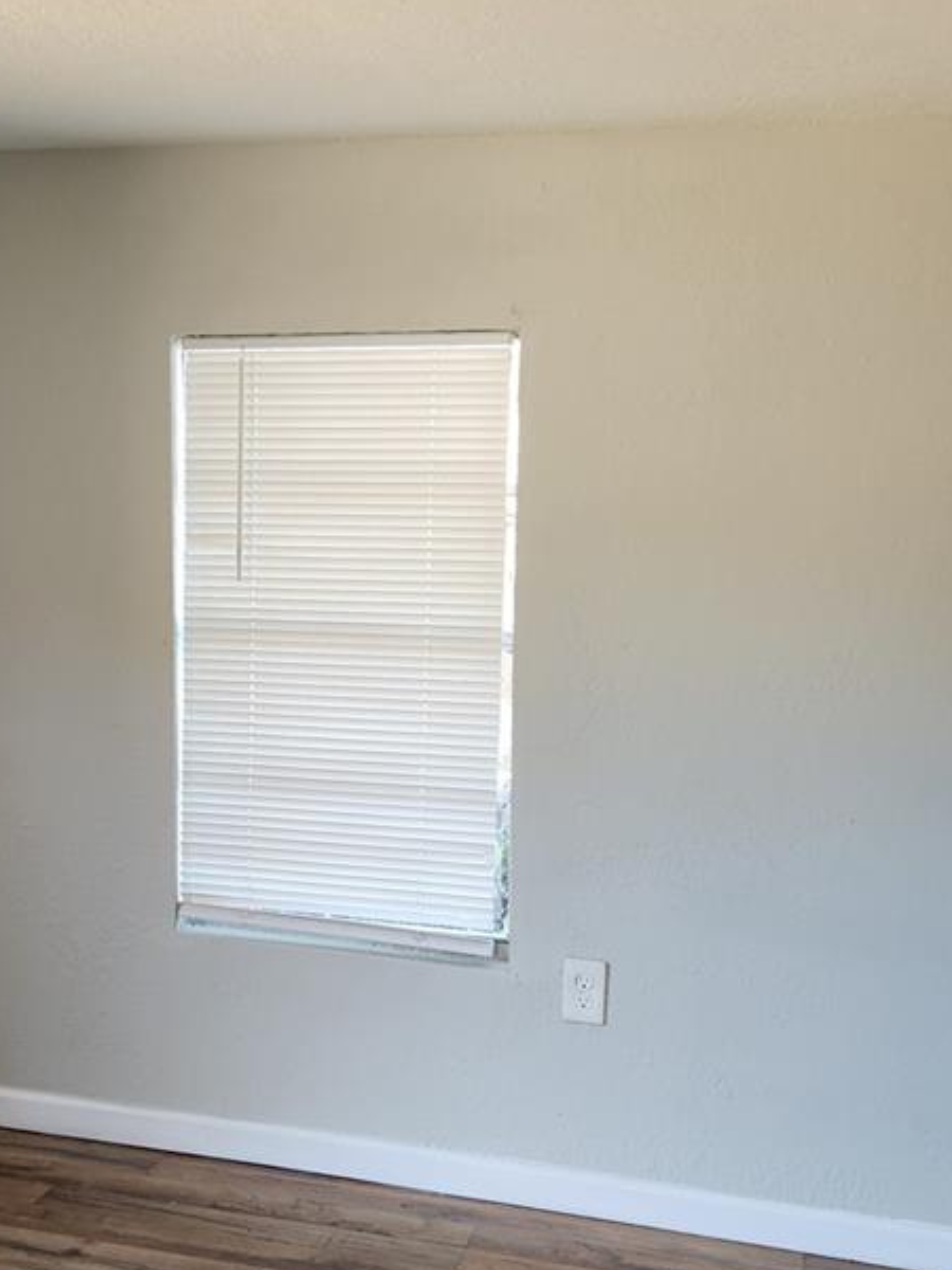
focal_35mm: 46
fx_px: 1687
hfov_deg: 31.4
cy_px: 605
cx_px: 353
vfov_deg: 41.2
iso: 160
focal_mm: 5.4
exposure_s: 1/120
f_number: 1.8
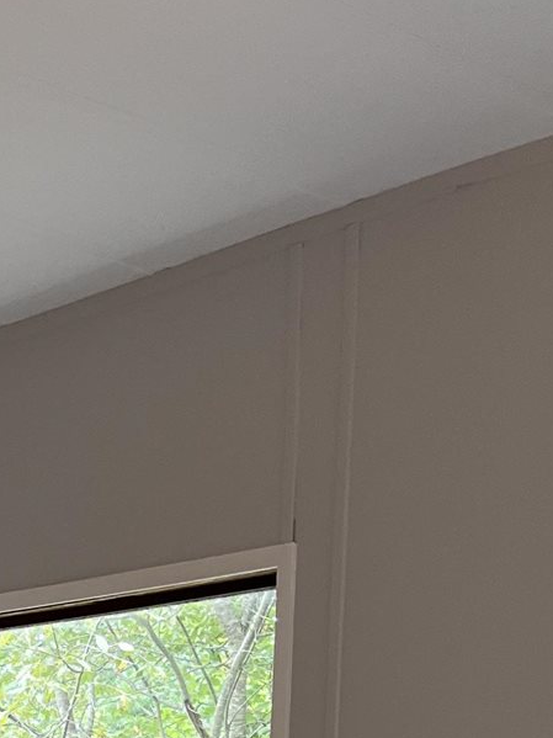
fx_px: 2131
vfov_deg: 16.7
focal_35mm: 100
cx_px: -307
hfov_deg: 13.8
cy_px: 1275
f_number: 1.6
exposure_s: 1/120
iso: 125
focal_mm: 5.1
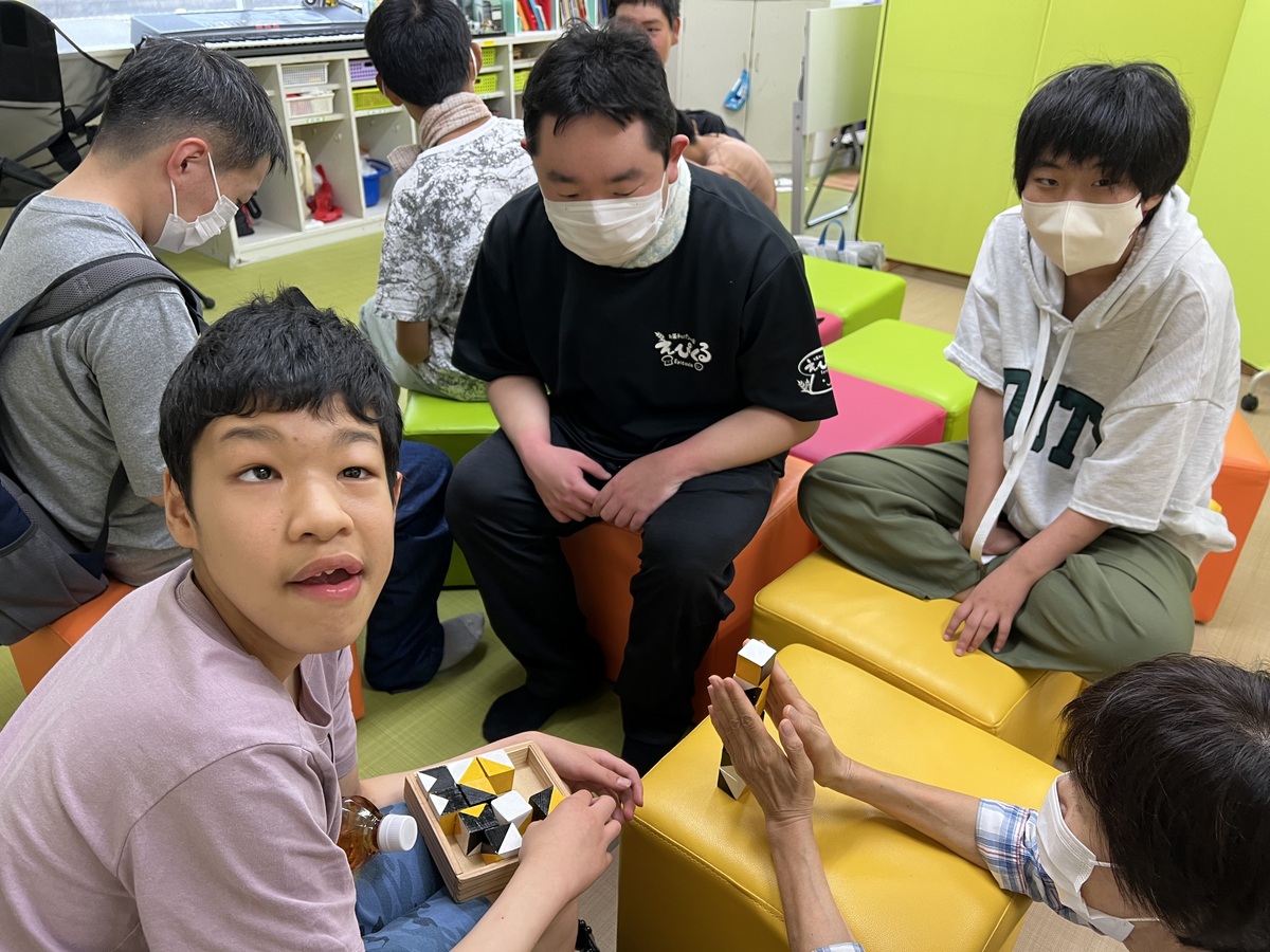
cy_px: 476
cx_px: 635
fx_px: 954
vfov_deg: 53.1
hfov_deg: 67.3
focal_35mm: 26
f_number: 1.5
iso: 160
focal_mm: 5.7
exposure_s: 1/60
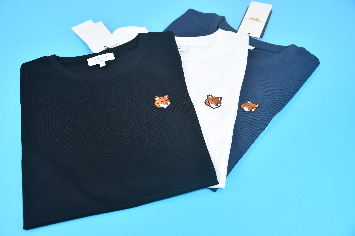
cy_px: 118
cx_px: 178
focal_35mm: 40
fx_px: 394
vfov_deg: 33.4
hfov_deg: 48.5
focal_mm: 27
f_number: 4
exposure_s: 1/100
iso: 400
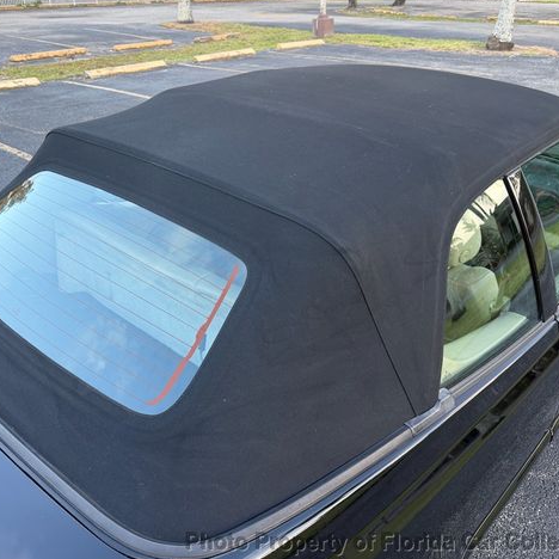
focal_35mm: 29
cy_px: 281
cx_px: 269
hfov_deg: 55.6
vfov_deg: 55.6
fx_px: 530
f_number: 1.78
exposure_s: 1/158
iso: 100
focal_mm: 6.76
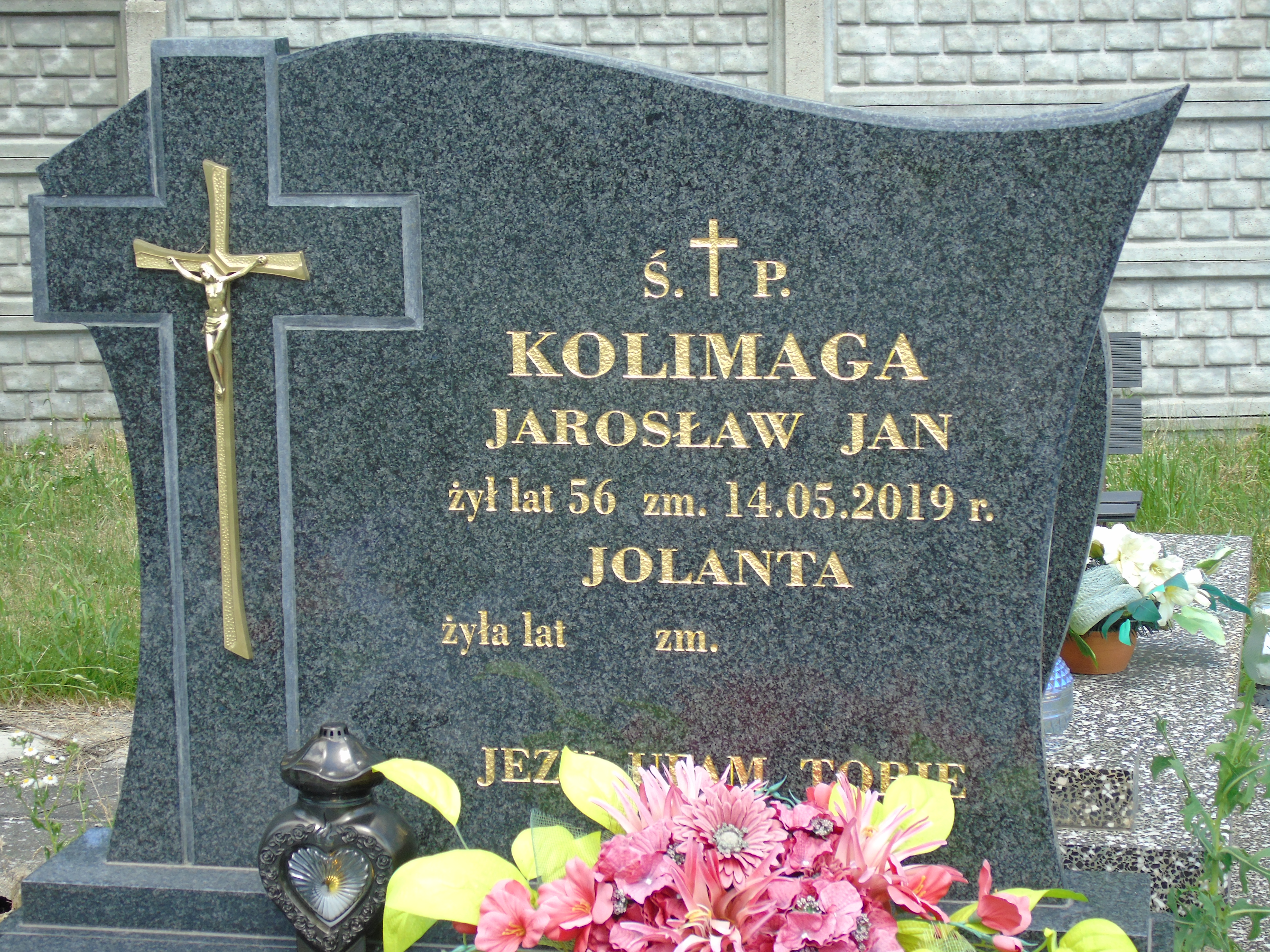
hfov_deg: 26.3
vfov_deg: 19.9
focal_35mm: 74
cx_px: 610
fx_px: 2715
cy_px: 465
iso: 80
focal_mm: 13
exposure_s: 1/100
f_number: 4.7
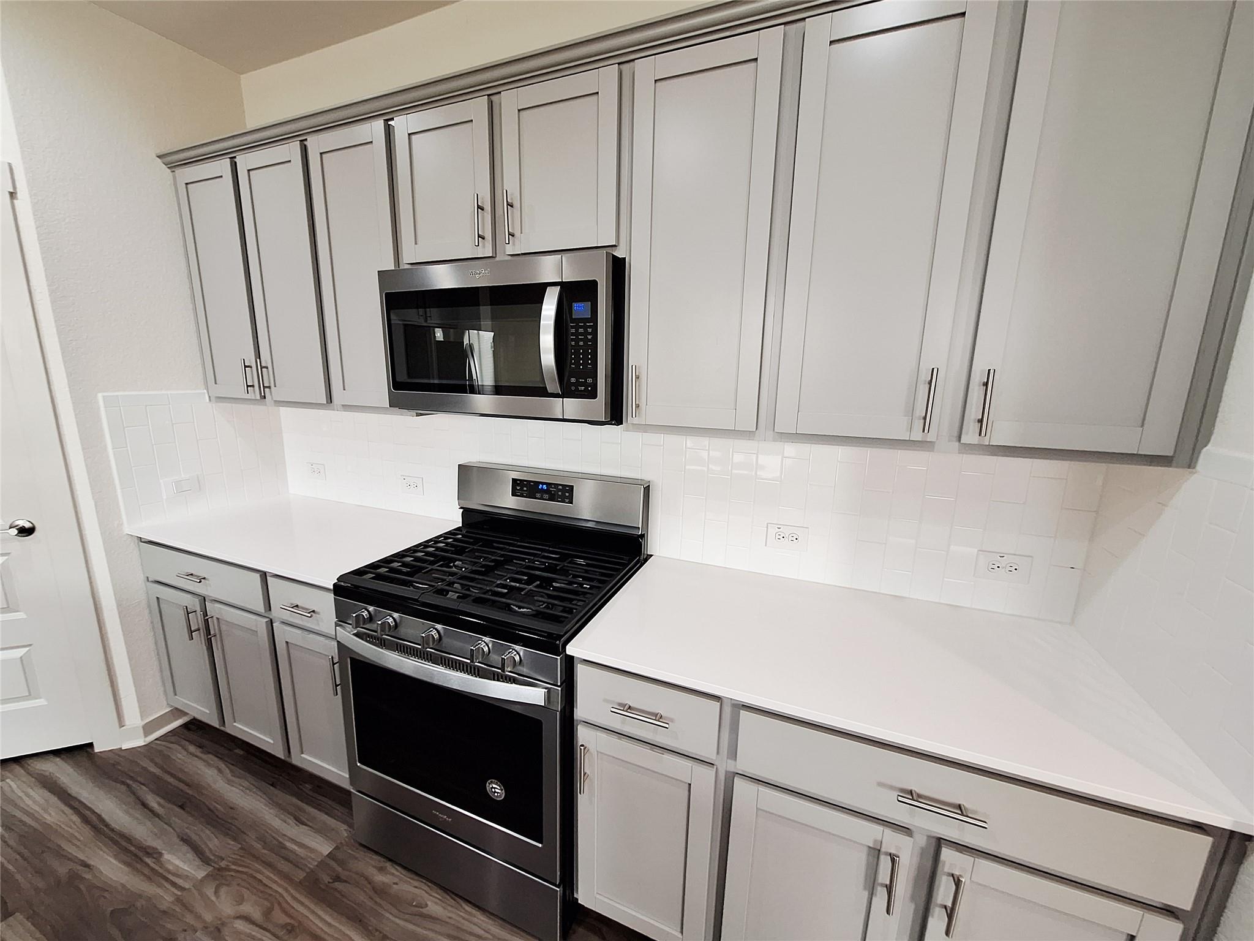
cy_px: 470
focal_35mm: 13
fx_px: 471
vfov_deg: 89.9
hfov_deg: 106.2
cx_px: 627
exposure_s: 1/40
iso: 160
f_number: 2.2
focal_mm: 1.74
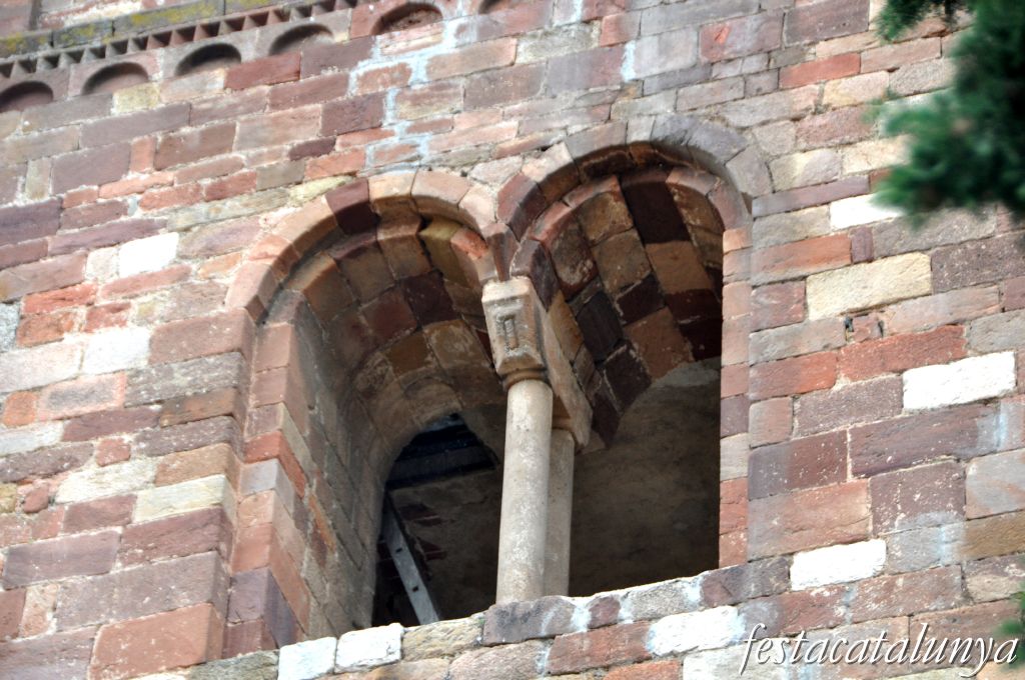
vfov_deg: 8.1
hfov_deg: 12.2
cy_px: 340
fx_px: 4777
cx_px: 512
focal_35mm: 168
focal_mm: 112
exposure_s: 1/160
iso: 500
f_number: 6.3
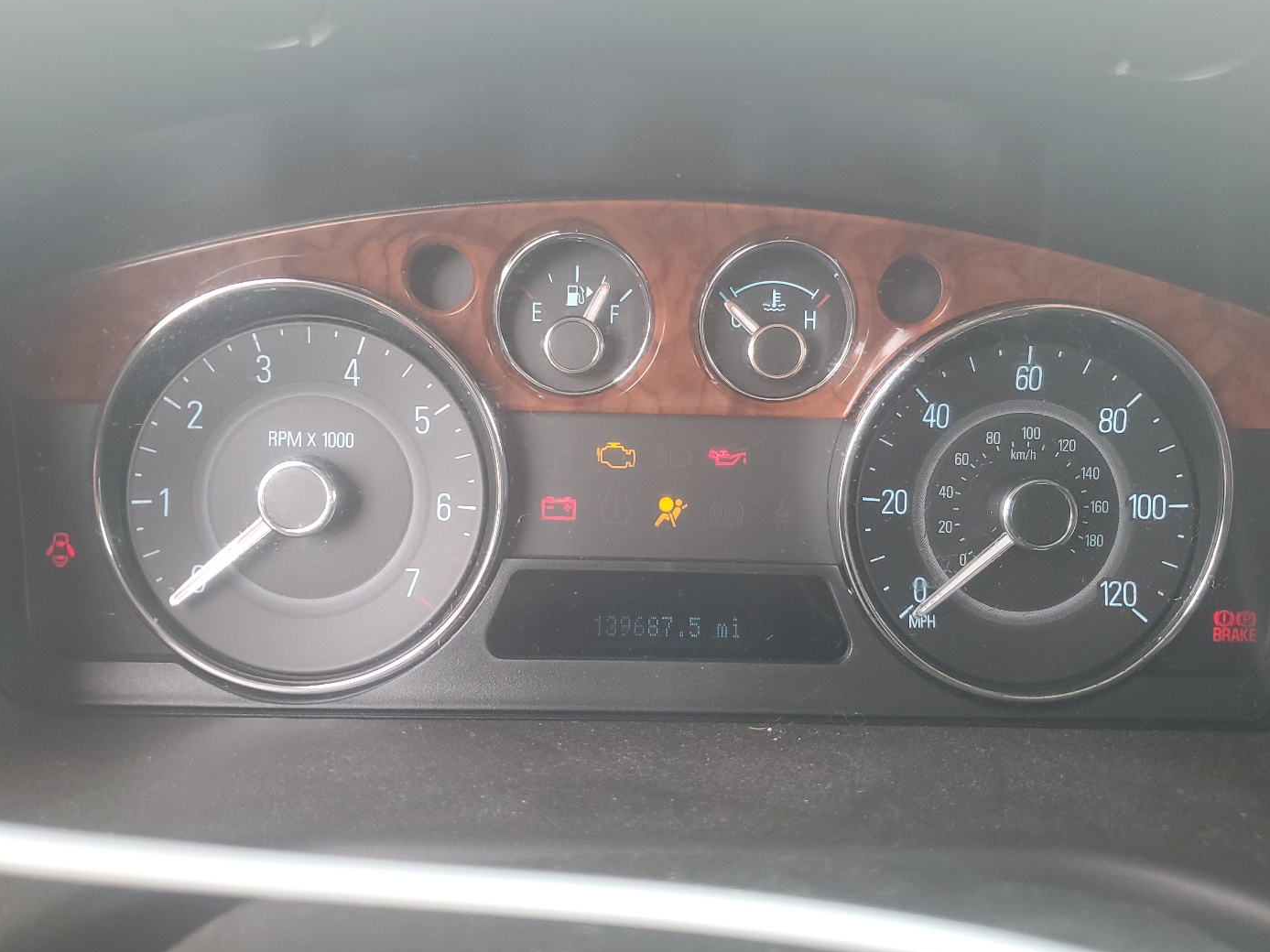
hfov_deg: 60.0
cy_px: 421
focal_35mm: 30
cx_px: 657
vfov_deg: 46.7
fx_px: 1101
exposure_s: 1/120
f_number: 1.5
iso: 61
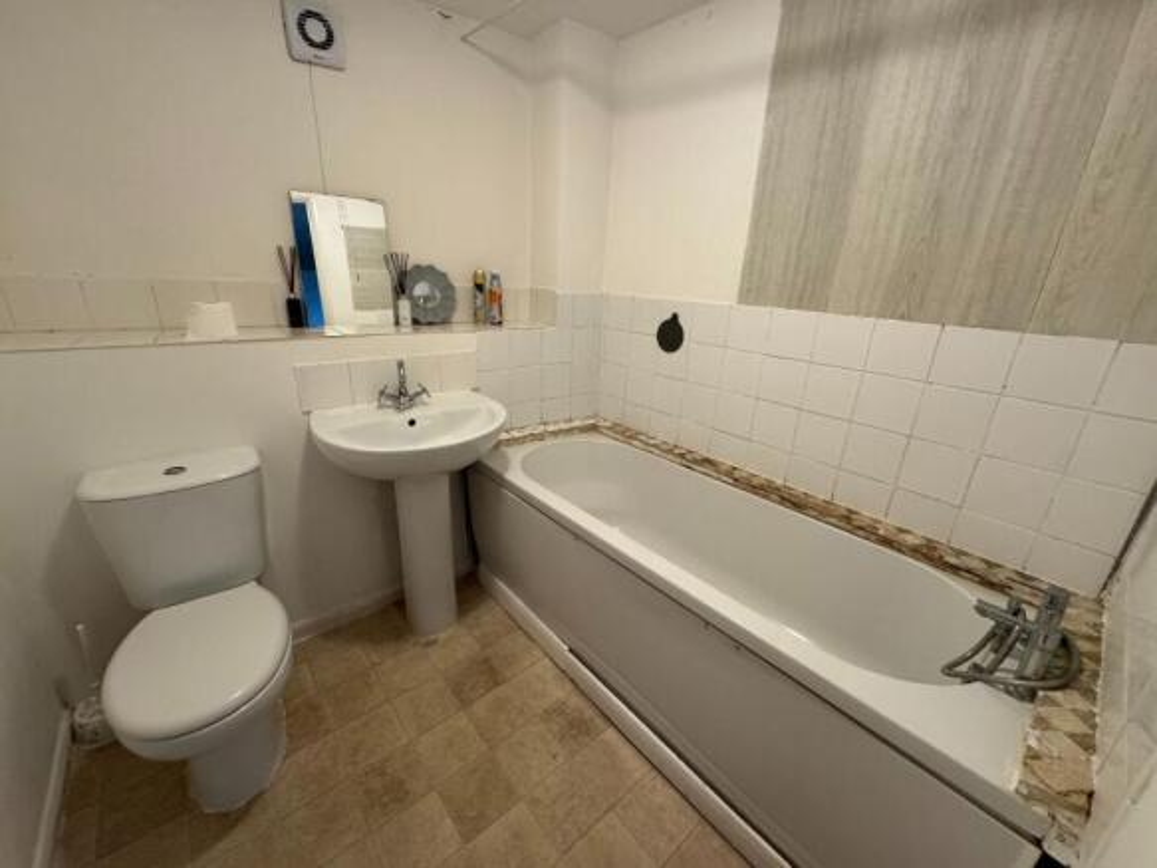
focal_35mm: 14
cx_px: 578
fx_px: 468
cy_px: 434
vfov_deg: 85.7
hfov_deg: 102.1
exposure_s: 1/100
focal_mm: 2.22
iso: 250
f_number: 2.2
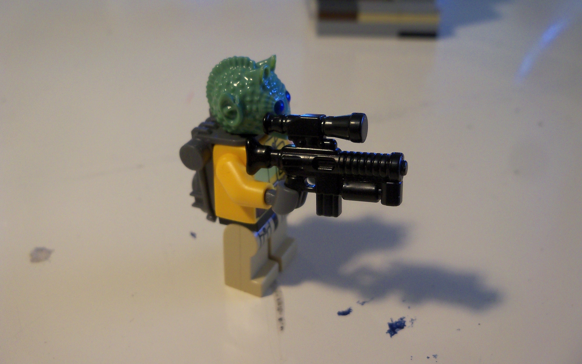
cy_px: 186
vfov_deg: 33.6
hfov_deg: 51.5
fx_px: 603
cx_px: 296
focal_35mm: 38
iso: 160
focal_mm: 6.2
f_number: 3.5
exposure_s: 1/40
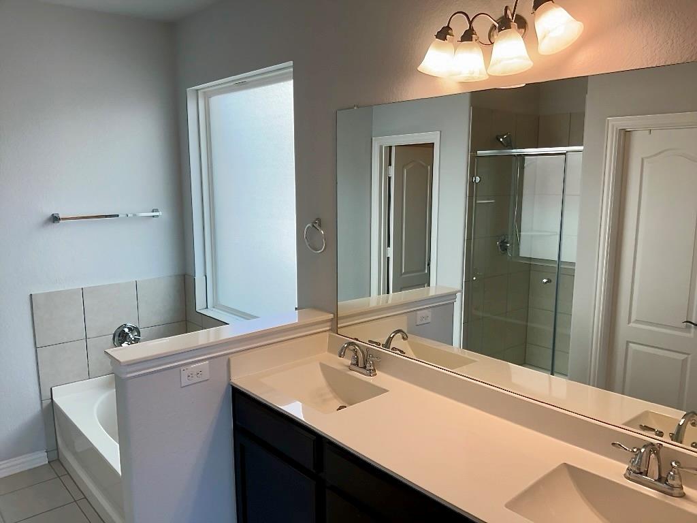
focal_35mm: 27
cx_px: 348
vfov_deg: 51.4
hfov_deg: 65.3
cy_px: 262
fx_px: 544
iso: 16
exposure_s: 1/100
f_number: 1.8
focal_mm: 3
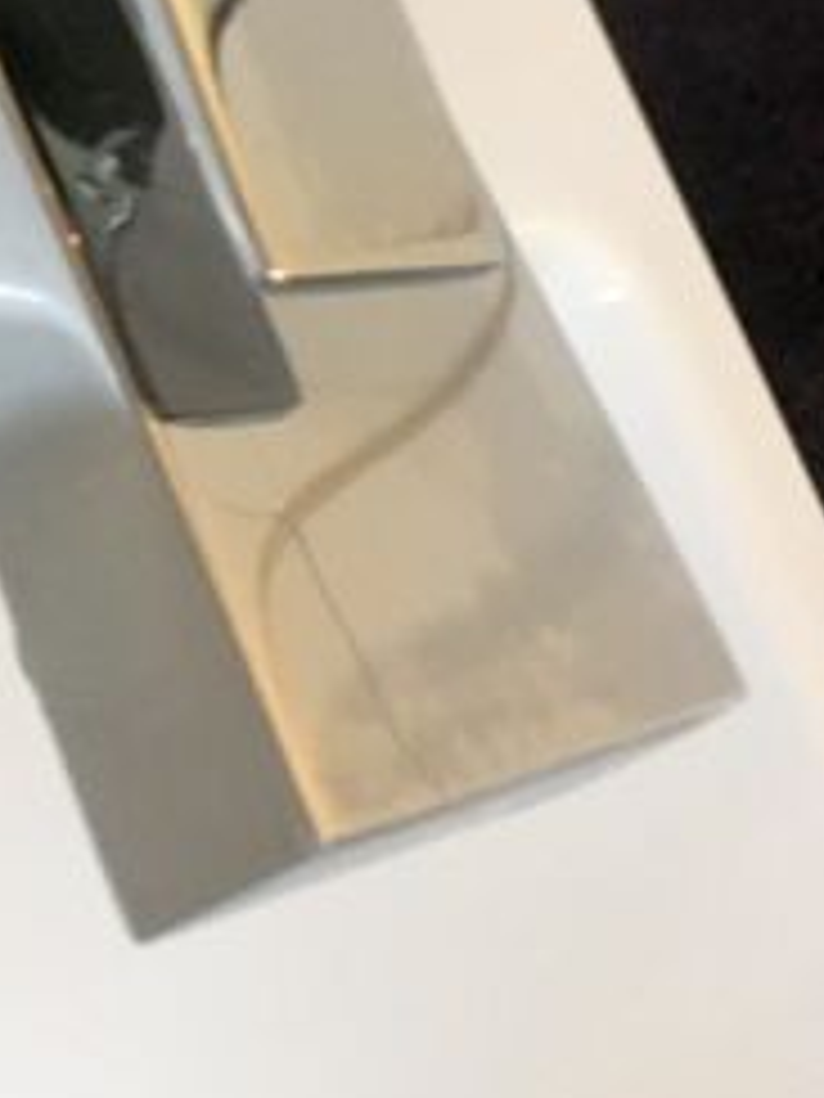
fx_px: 2412
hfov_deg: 18.5
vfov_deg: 23.4
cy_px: -238
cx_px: -113
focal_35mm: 76
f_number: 2.2
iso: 200
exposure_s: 1/33
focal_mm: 4.15
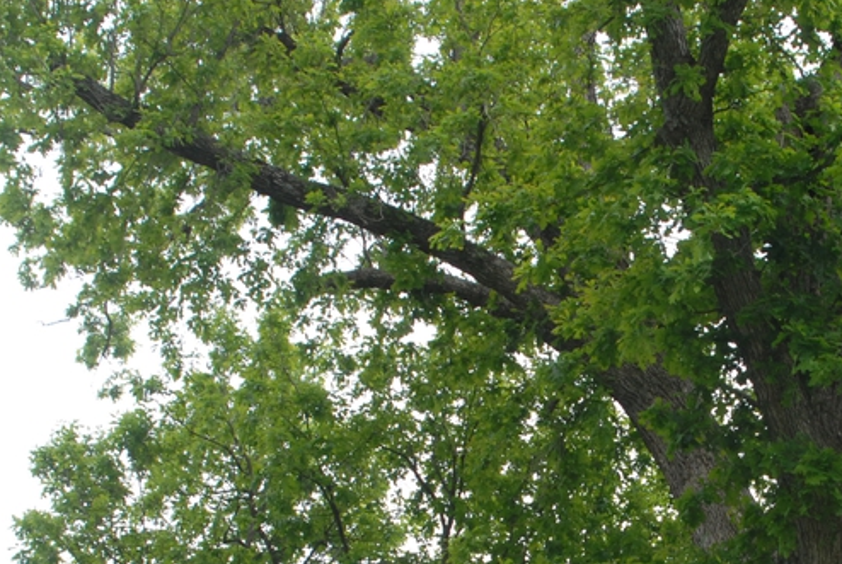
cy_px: 565
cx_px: 683
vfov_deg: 15.5
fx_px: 2038
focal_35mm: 87
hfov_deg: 23.0
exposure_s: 1/200
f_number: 7.1
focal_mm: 28
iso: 400
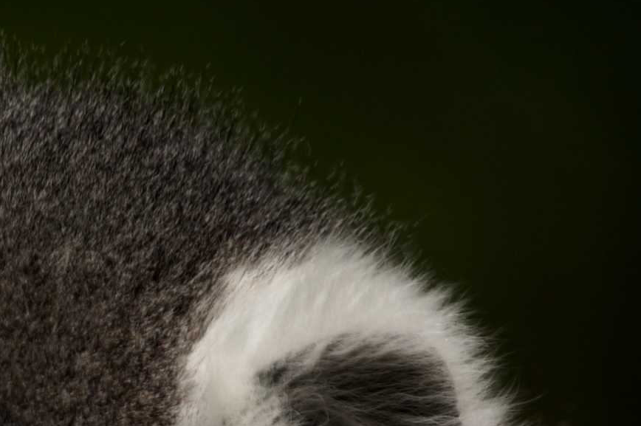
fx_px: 12025
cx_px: -107
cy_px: 687
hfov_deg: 3.0
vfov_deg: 2.0
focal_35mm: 676
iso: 200
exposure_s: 1/320
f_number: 5.6
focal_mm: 130
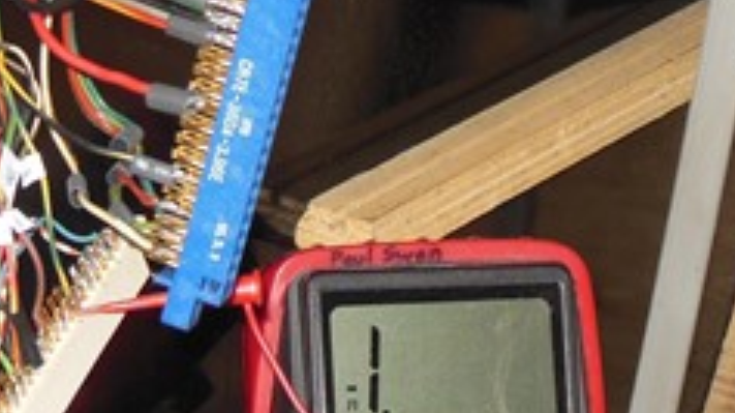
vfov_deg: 11.7
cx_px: 112
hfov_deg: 20.4
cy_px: 301
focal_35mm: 103
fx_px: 2006
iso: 200
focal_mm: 8.9
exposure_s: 1/60
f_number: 4
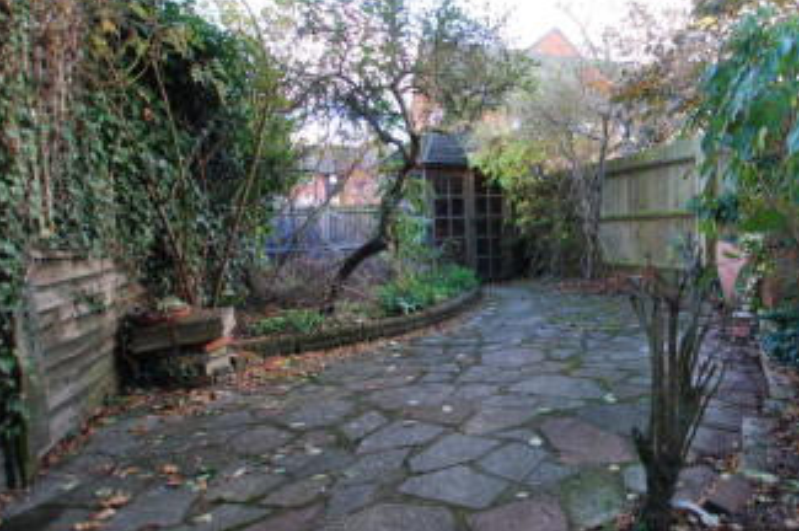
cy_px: 235
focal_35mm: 22
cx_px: 556
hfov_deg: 75.2
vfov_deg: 57.0
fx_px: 488
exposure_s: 1/40
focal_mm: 10
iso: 100
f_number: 3.5
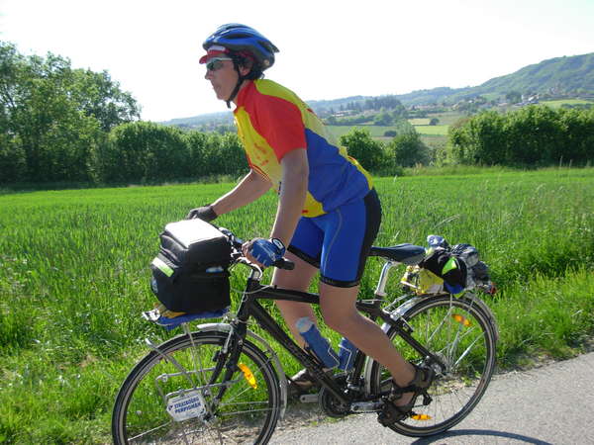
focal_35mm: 38
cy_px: 222
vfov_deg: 37.7
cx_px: 297
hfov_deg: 49.0
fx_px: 652
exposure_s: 1/592
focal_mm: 6.3
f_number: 2.9
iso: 79
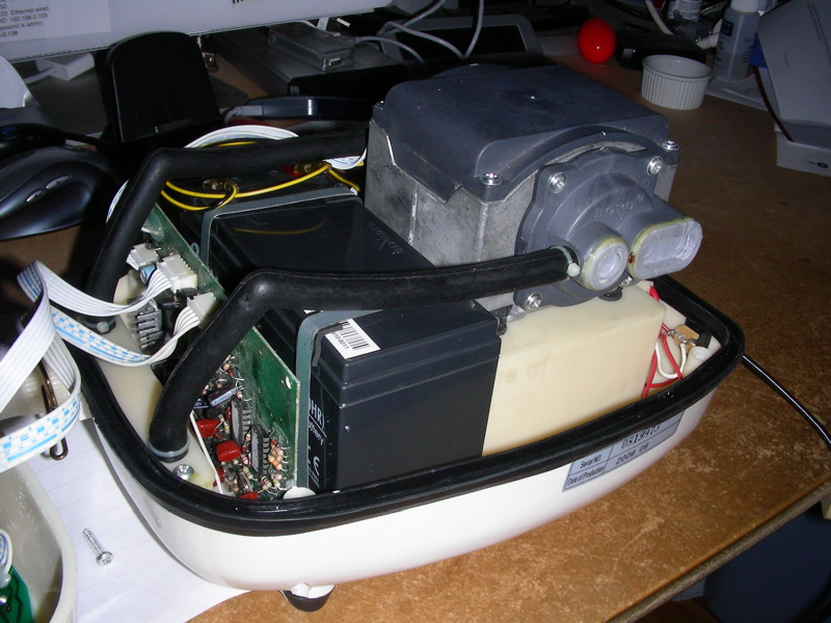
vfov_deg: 37.7
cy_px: 312
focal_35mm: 38
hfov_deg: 49.0
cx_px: 416
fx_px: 912
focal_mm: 6.3
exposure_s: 1/60.1
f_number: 6.8
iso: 104
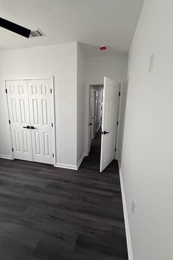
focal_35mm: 15
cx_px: 87
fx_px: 108
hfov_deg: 77.4
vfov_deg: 100.4
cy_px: 127
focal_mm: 2.22
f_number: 2.2
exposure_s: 1/60
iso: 400
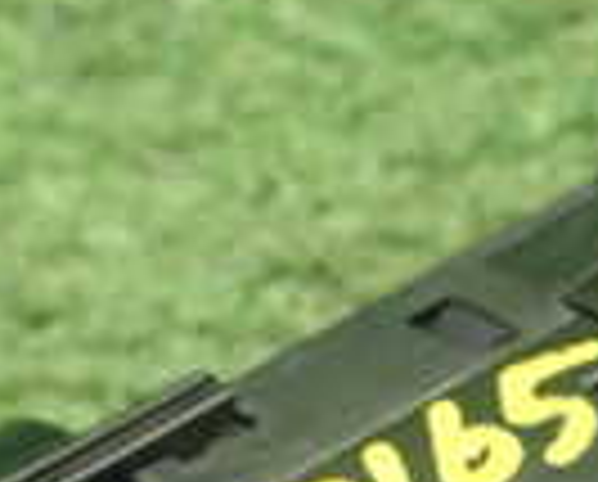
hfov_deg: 7.6
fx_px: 4523
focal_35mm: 255
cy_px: 766
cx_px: 360
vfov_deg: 6.0
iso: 800
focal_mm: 10.35
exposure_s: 1/40
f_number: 3.5
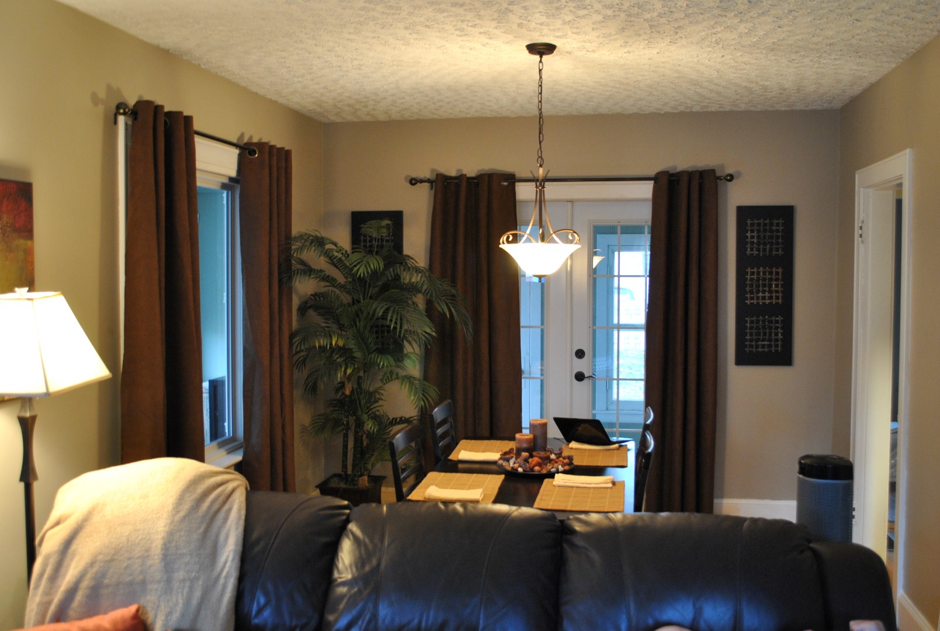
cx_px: 470
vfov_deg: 37.0
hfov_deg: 53.0
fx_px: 942
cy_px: 316
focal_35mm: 36
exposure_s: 1/8
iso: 400
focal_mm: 24
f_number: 4
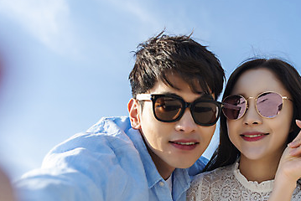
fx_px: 335
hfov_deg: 47.3
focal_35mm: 40
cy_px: 155
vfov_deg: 32.7
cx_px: 212
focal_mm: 24
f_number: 2.8
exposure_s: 1/1250
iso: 100
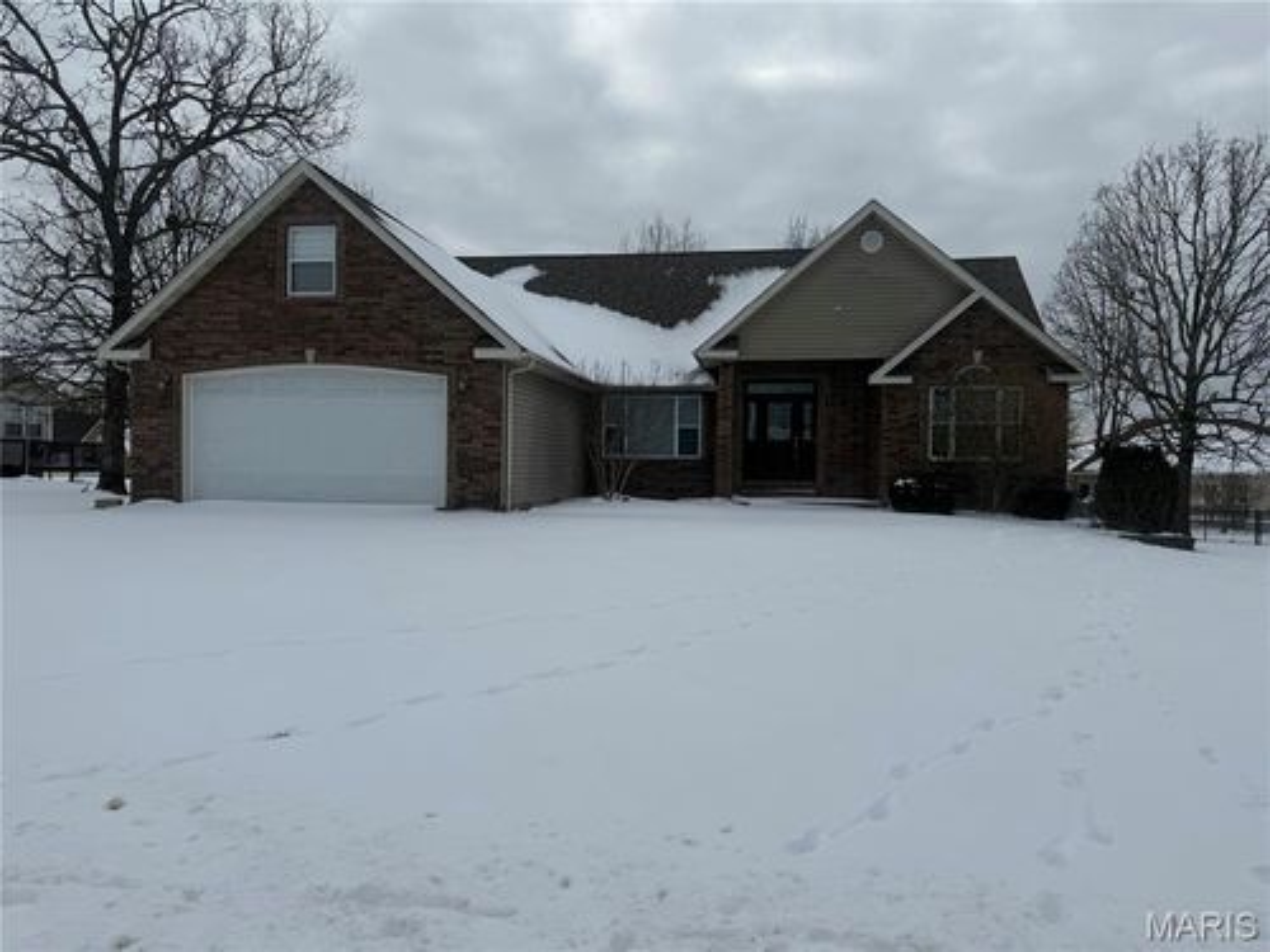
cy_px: 476
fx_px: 881
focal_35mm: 24
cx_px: 635
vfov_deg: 56.8
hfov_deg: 71.6
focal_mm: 6.76
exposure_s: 1/7353
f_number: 1.78
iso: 80
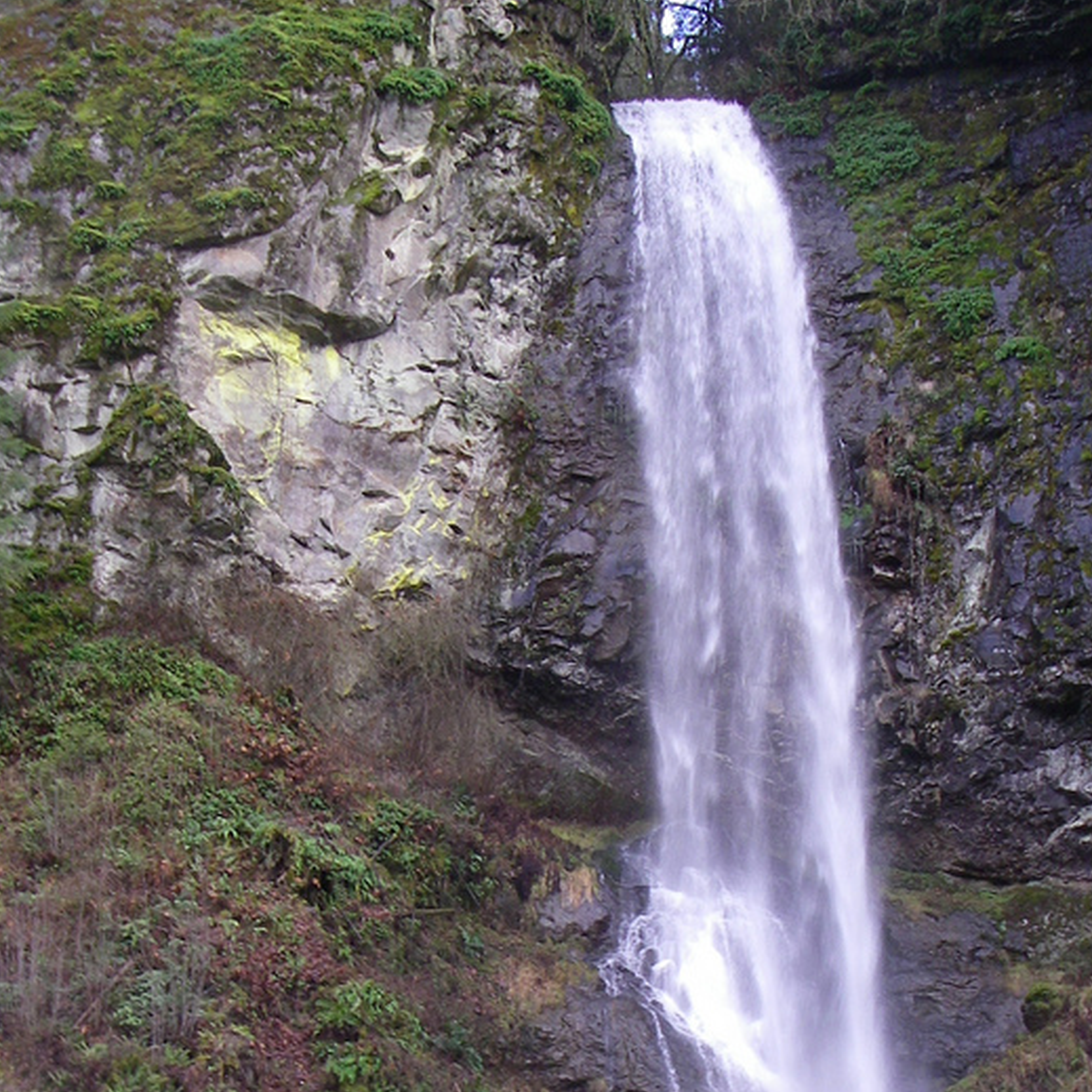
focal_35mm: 69
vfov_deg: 24.4
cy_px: 936
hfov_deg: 25.0
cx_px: 545
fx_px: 2463
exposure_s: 1/50
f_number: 3.3
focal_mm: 6.3
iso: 64
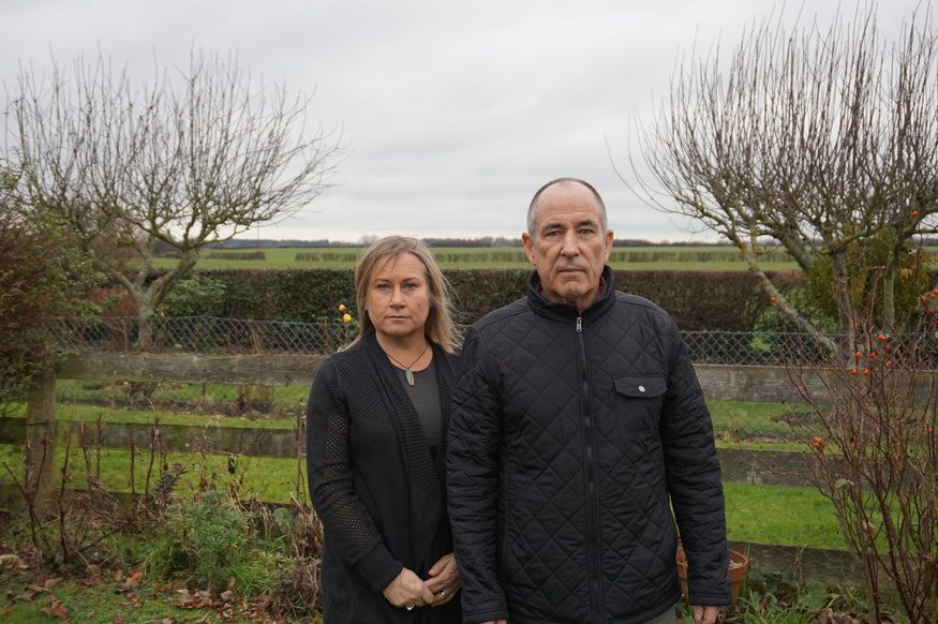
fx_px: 1093
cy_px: 312
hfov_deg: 46.4
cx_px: 469
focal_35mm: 42
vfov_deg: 31.8
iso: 320
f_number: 4.5
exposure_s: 1/160
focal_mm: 28
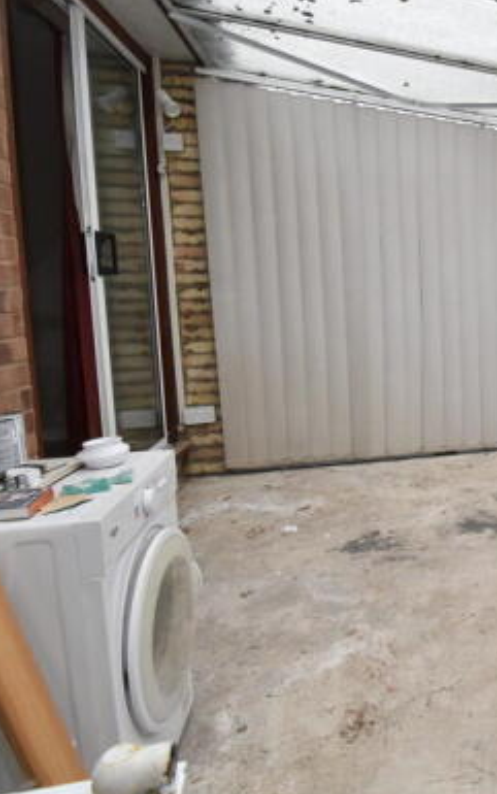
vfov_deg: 70.2
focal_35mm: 26
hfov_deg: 39.3
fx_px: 563
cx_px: 543
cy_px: 360
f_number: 9
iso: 800
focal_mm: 10
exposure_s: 1/200
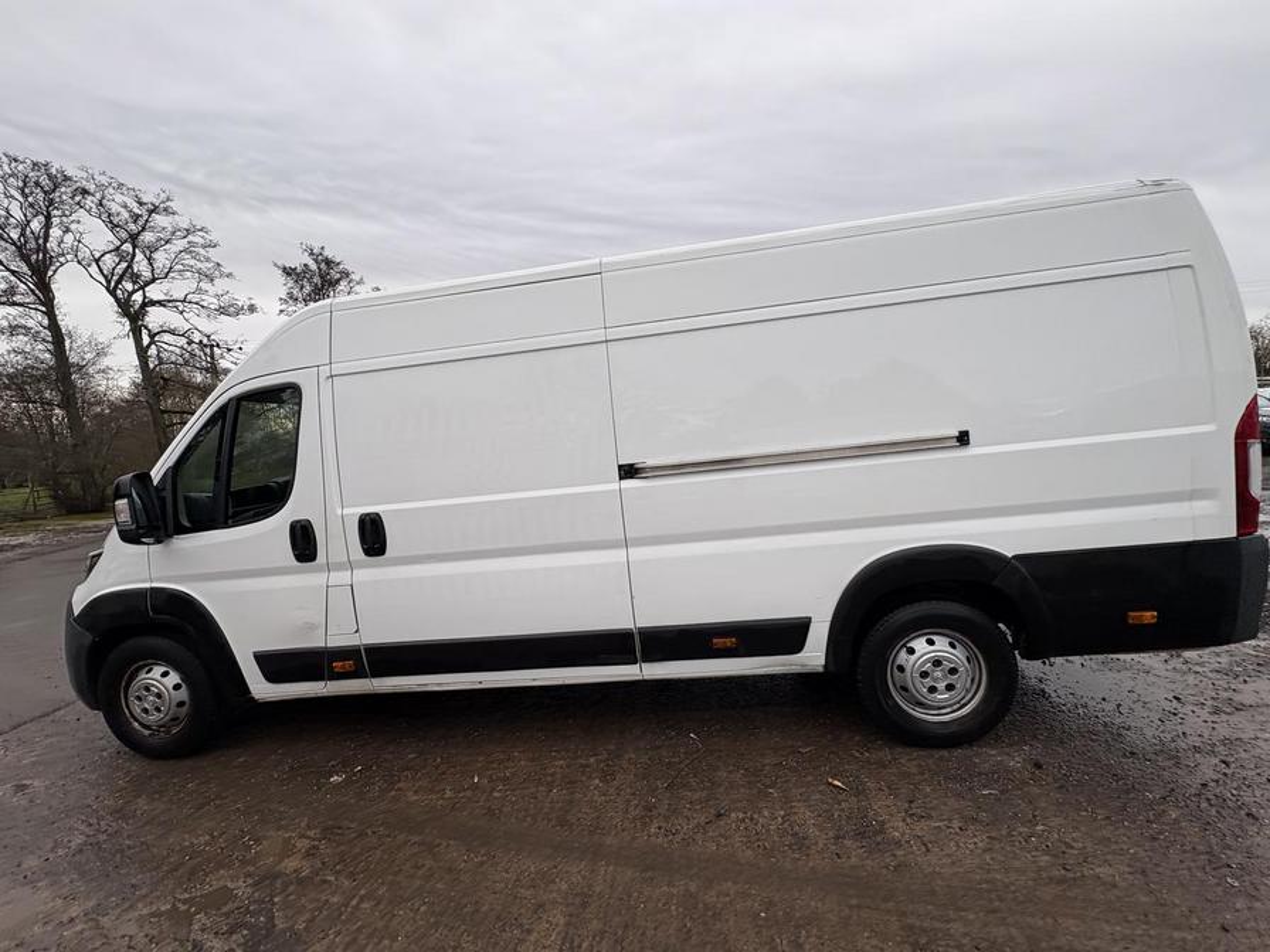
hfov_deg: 102.1
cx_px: 635
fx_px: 514
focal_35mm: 14
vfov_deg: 85.7
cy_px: 476
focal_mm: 2.22
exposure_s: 1/253
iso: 40
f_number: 2.2
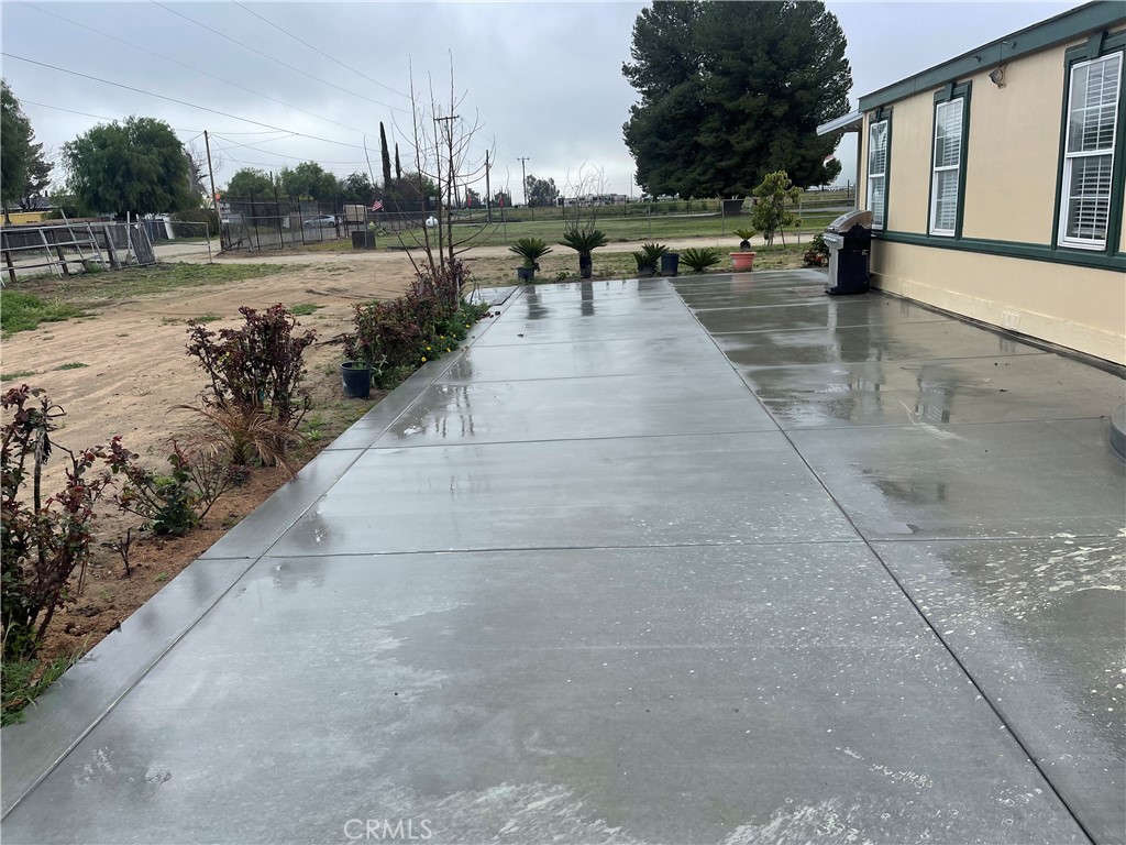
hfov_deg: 67.3
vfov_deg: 53.1
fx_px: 846
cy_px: 422
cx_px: 563
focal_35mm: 26
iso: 32
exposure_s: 1/962
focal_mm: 5.1
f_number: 1.6
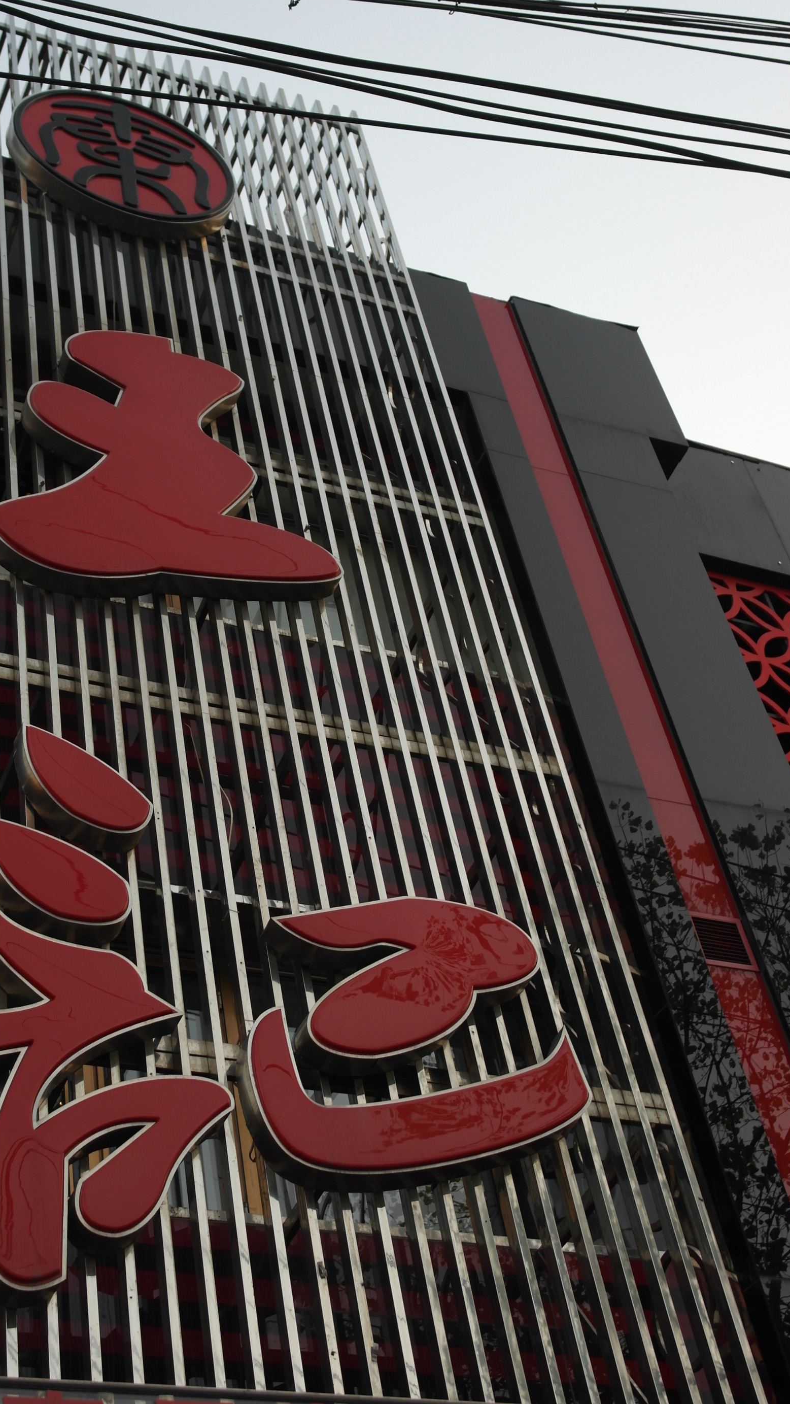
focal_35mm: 50
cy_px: 731
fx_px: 1862
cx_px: 277
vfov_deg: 41.3
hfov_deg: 23.9
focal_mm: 28
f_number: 4
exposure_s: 1/100
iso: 200
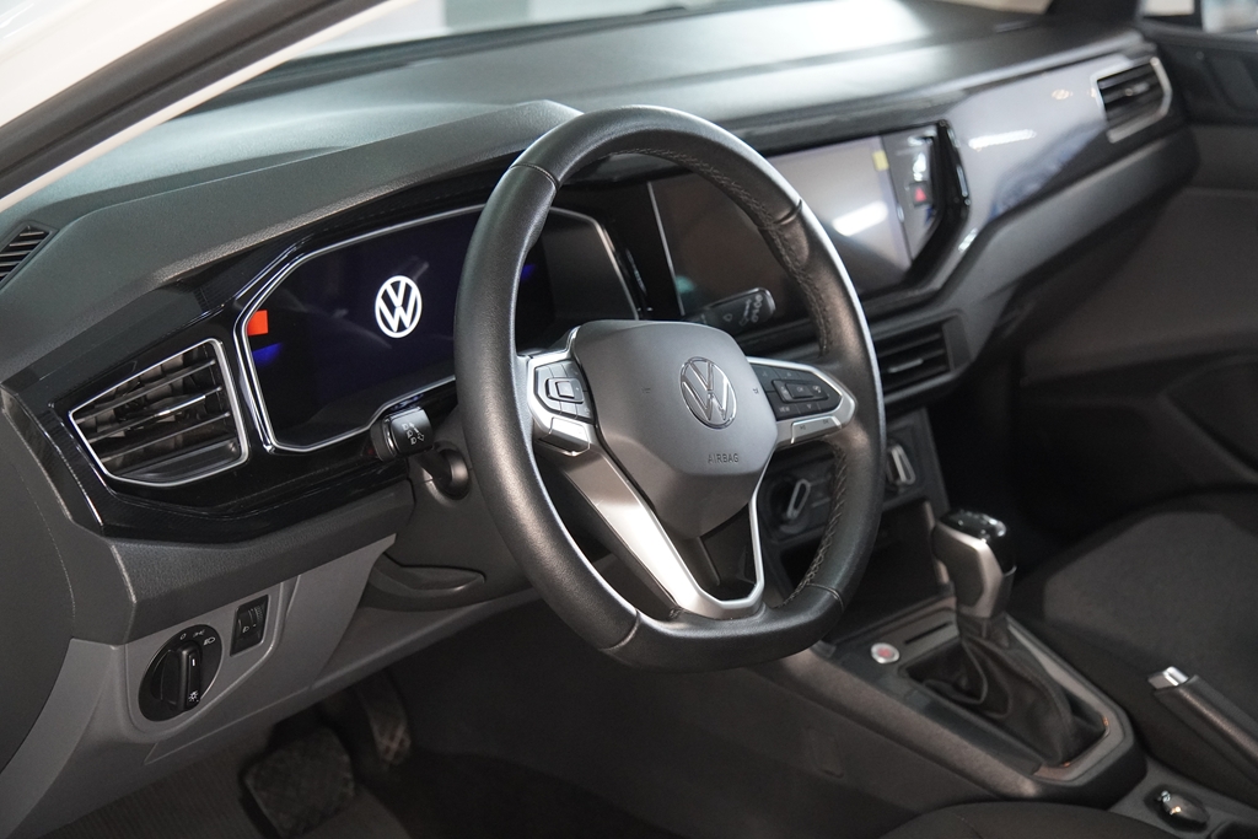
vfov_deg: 24.4
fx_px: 1940
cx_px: 629
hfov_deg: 35.9
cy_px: 420
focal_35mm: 56
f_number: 2.8
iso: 3200
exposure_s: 1/160
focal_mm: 37
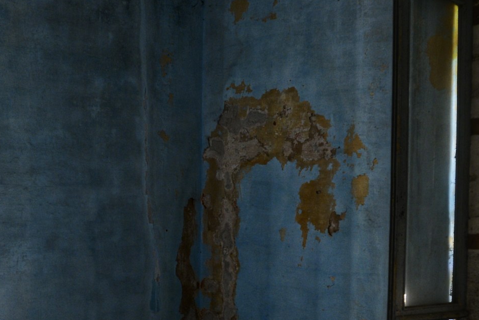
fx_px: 812
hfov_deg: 32.8
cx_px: 216
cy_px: 222
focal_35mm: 61
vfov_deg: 22.2
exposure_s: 1/13
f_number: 5.6
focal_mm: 24
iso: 800
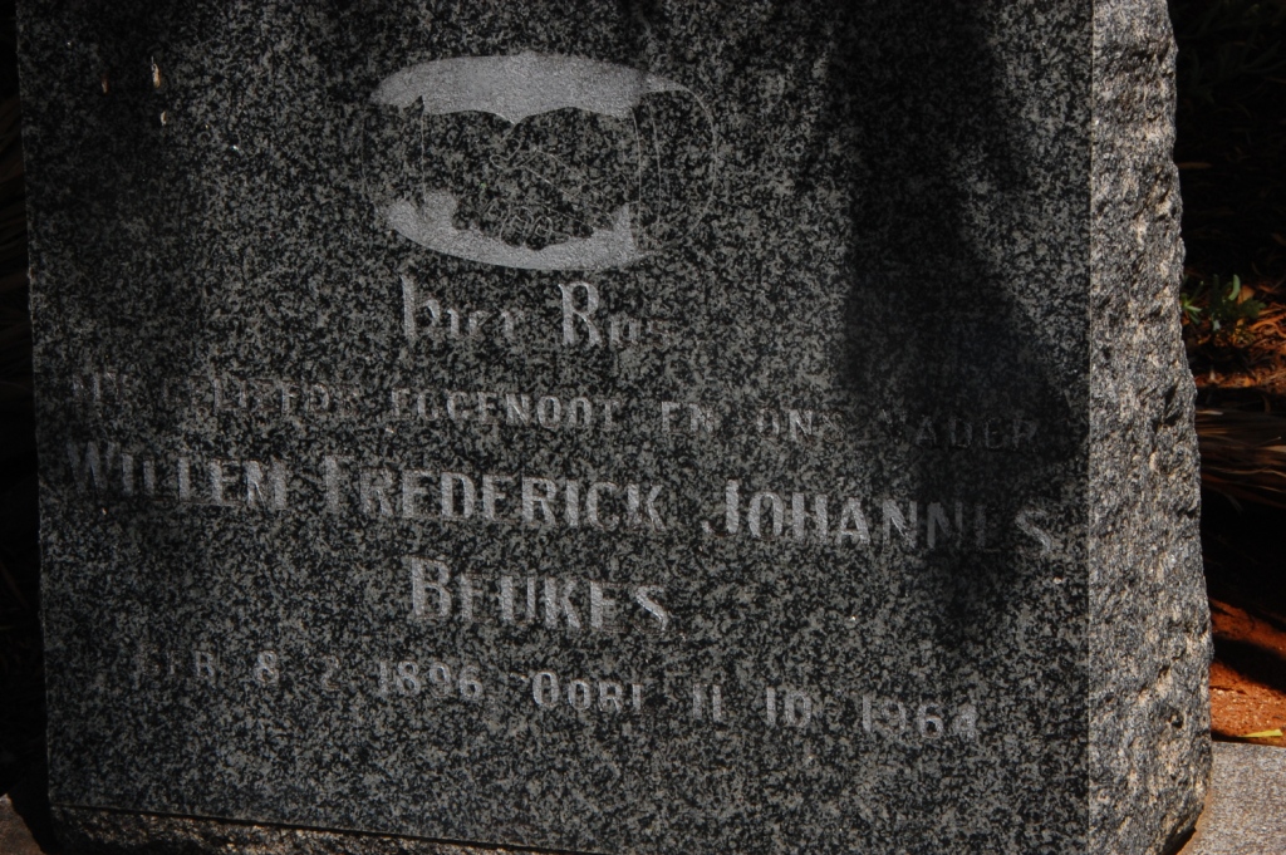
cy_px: 428
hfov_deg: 16.1
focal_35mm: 128
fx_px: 4551
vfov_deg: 10.7
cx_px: 643
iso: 400
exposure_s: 1/200
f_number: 18
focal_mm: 85
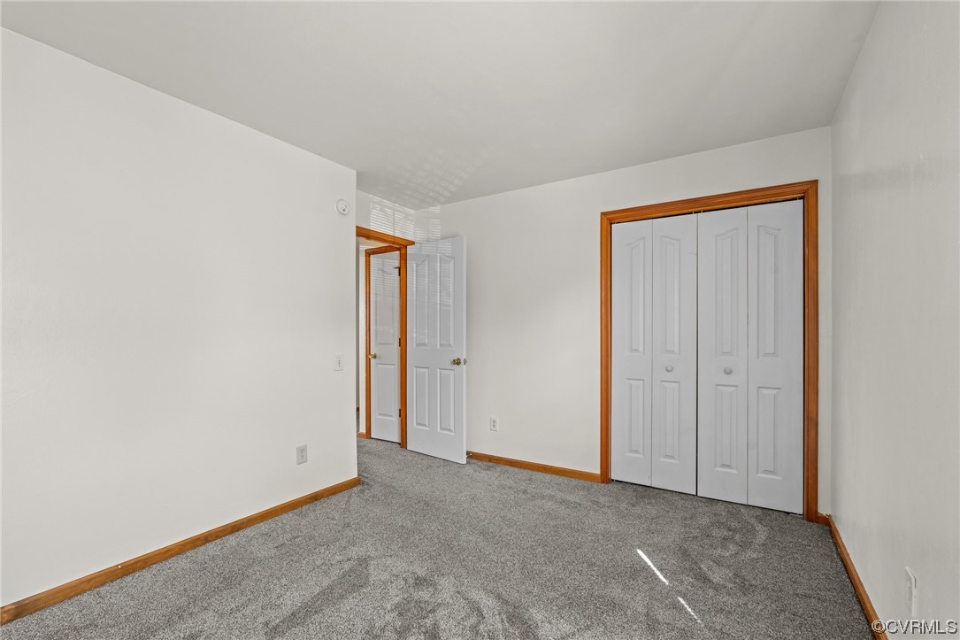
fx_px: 427
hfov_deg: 96.7
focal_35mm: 16
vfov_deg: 73.7
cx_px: 480
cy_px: 320
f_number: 8
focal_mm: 16
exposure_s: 1/3
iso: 400
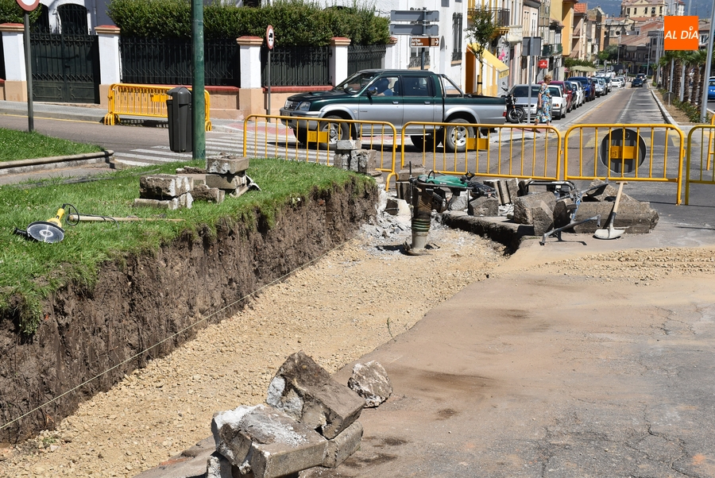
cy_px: 239
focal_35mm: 57
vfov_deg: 23.8
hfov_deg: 35.0
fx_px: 1133
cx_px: 358
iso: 200
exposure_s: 1/400
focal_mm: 38
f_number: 10
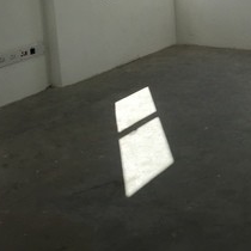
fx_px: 500
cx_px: 284
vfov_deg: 27.2
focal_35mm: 61
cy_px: 29
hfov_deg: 25.8
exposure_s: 1/989
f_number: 2.2
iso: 32
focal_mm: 4.15
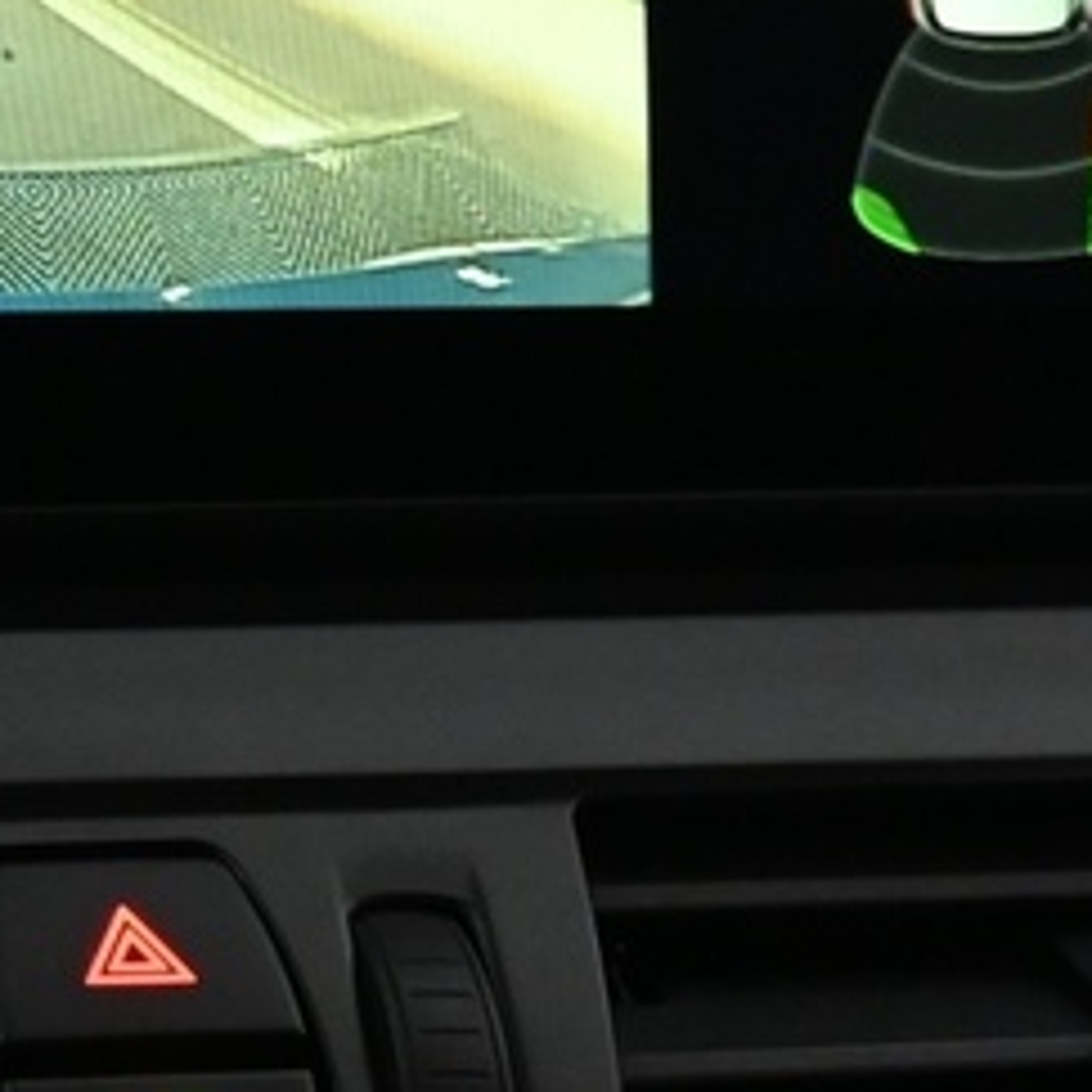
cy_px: 980
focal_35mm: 170
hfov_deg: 10.2
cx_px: -72
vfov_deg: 10.2
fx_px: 6067
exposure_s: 1/30
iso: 1250
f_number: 3.8
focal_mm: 20
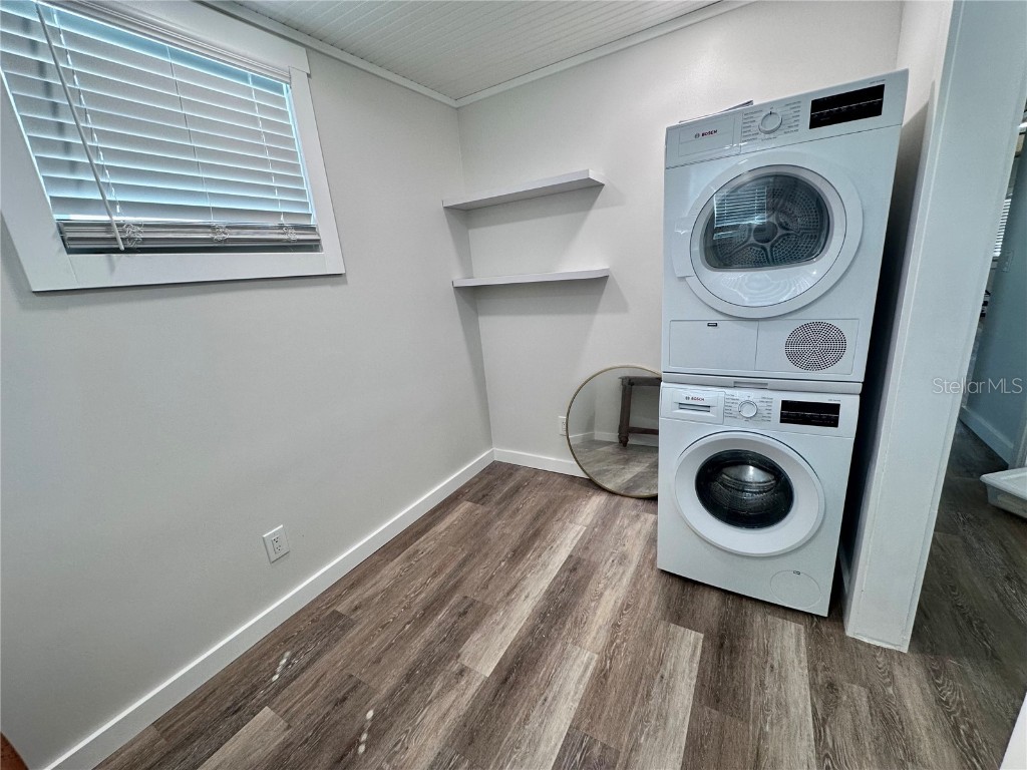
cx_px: 514
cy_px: 385
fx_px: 415
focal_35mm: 14
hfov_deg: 102.1
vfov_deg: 85.7
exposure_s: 1/120
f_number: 2.2
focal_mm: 2.22
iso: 125
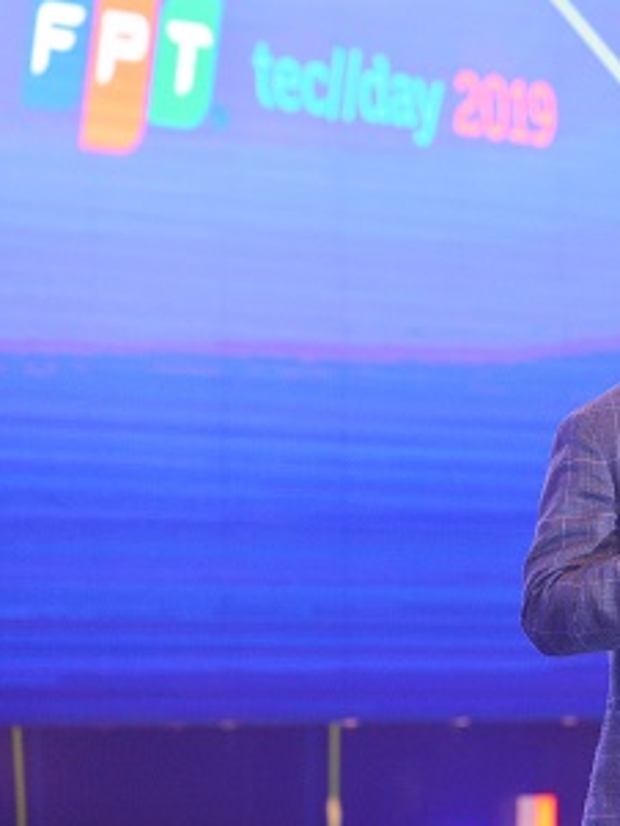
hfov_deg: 5.5
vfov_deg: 7.4
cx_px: 768
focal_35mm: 268
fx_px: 6396
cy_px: 300
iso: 640
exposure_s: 1/200
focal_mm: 140
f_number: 4
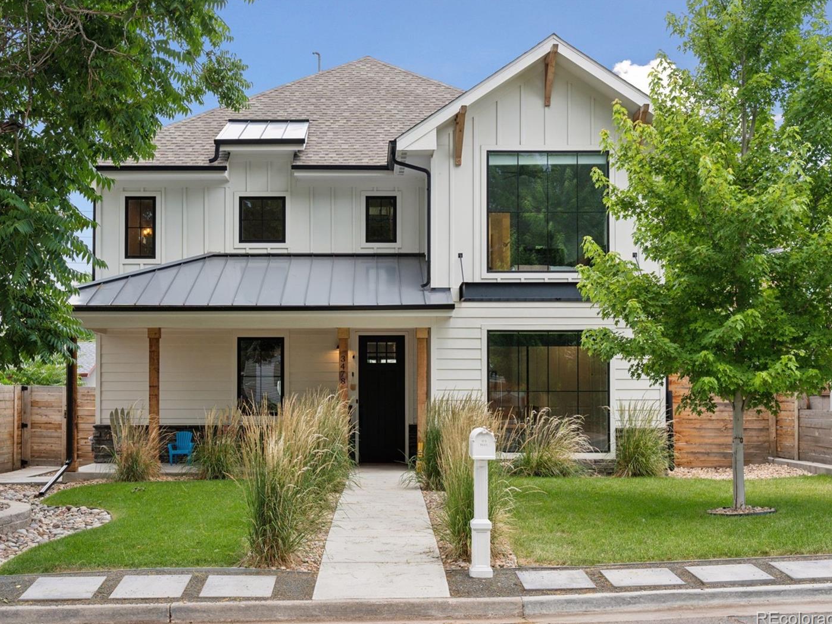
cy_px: 313
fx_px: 1058
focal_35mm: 44
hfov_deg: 42.9
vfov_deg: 32.9
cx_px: 376
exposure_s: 1/200
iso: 400
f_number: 8
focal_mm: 40
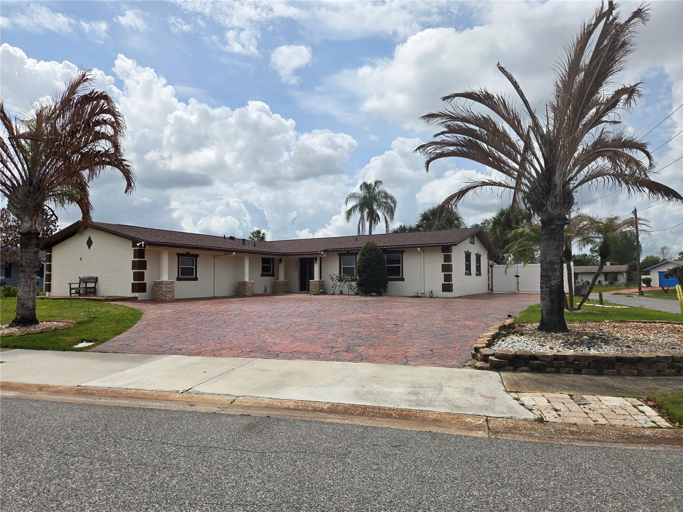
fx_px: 454
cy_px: 256
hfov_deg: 73.9
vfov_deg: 58.9
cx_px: 342
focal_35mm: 23
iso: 25
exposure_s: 1/3318
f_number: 1.8
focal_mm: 5.4
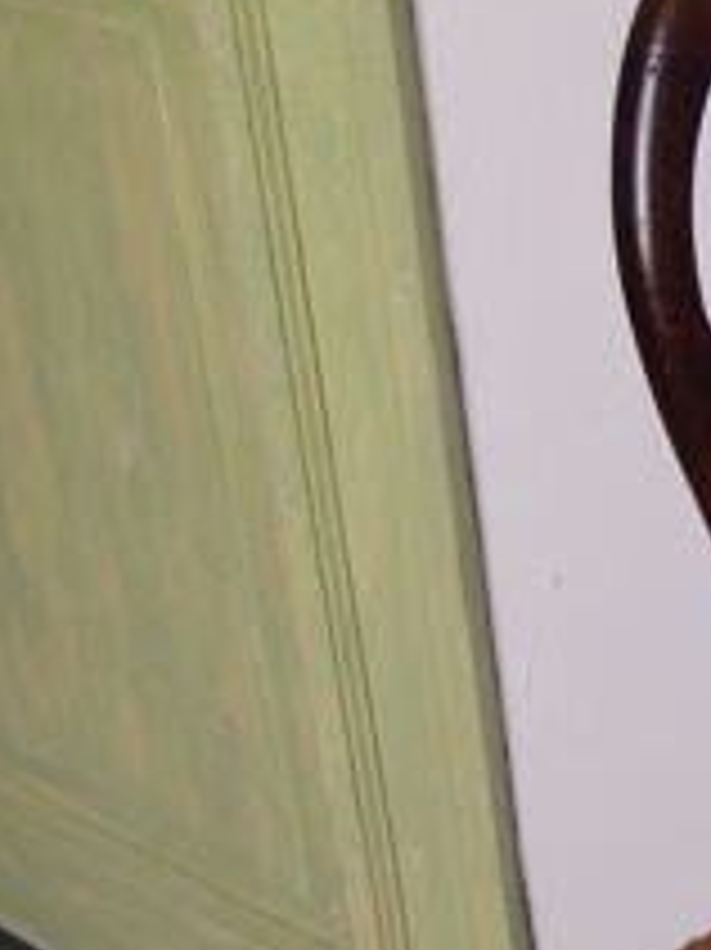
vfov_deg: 21.0
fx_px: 2495
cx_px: 1035
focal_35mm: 91
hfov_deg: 15.1
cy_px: 878
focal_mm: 6.48
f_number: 1.9
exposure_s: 1/60
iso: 160
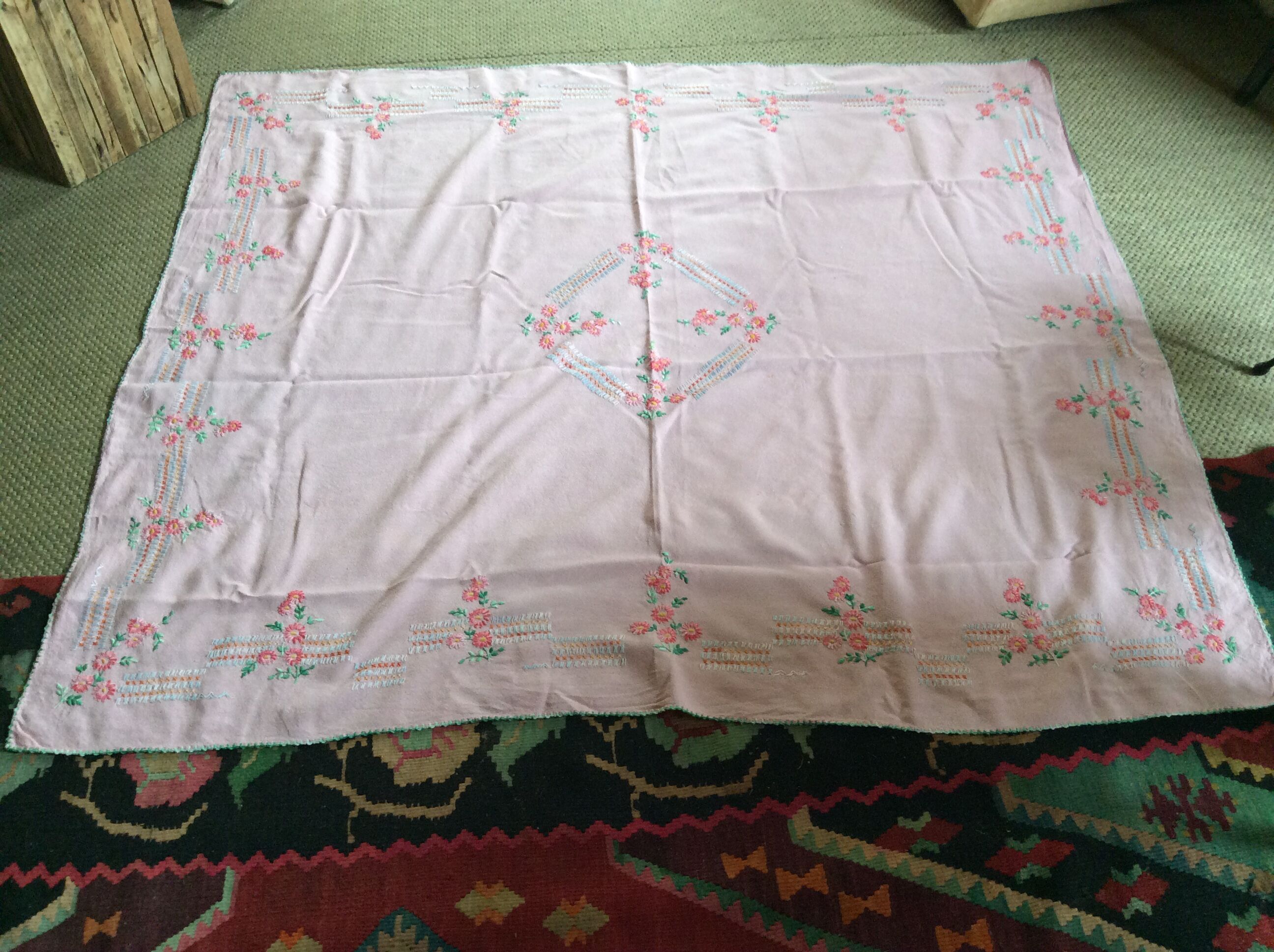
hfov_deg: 56.9
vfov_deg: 44.1
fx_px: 1176
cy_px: 476
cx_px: 637
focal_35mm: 32
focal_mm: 3.3
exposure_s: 1/25
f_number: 2.4
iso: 100
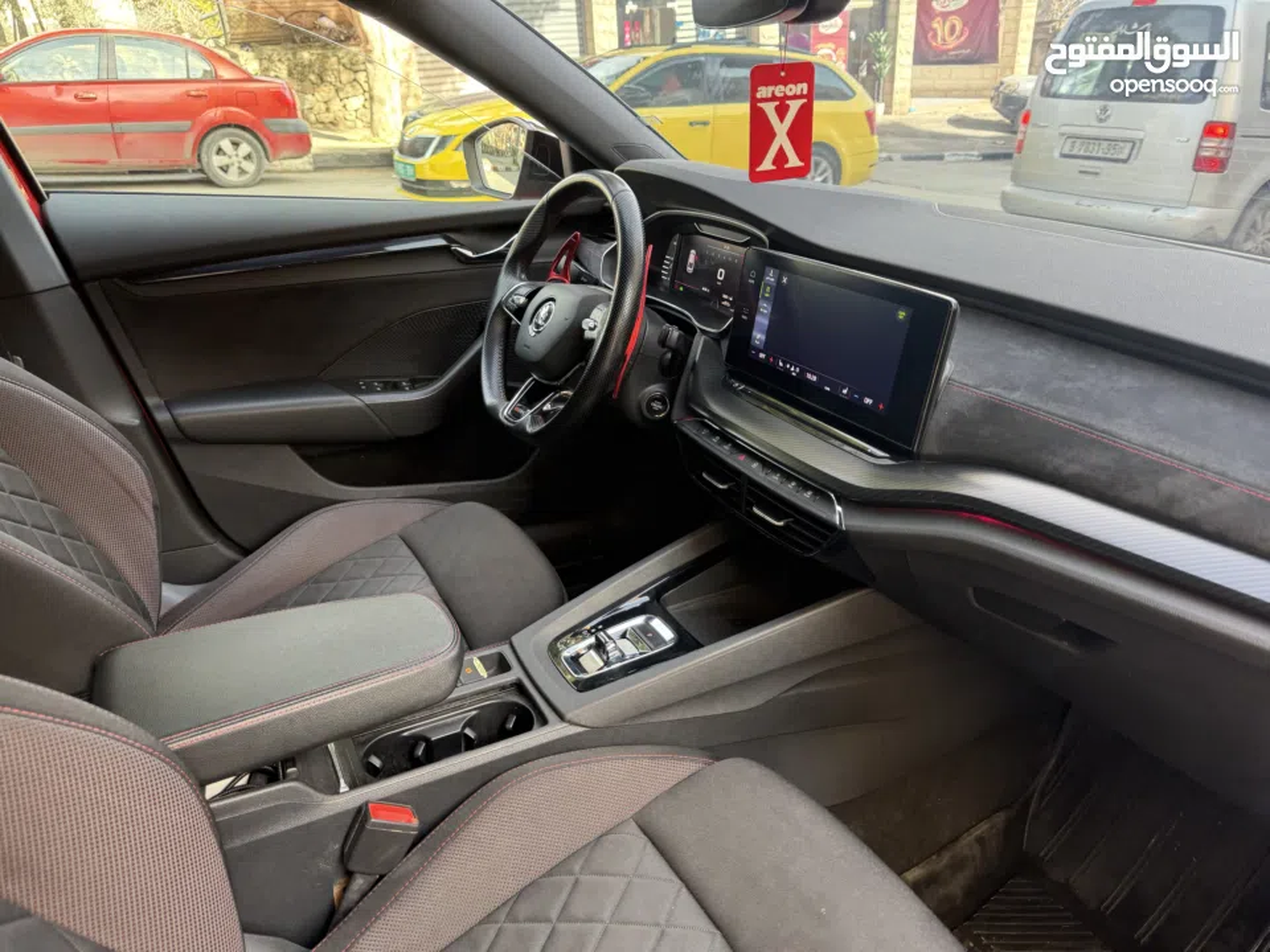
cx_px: 635
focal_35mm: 24
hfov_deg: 71.6
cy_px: 476
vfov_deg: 56.8
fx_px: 881
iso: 200
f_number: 1.78
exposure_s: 1/121
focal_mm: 6.76
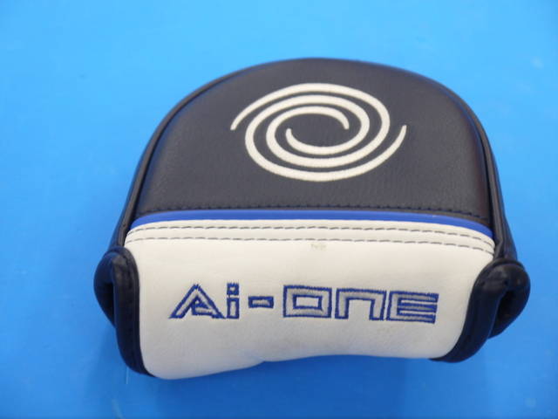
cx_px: 279
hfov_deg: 23.3
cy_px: 210
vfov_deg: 17.6
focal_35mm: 84
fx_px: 1354
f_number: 5.6
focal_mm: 42
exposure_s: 1/80
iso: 500
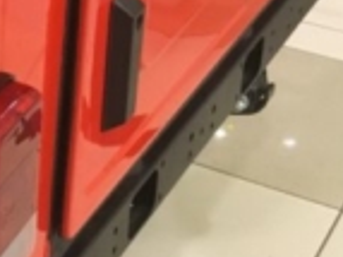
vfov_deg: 11.3
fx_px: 1287
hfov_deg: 13.5
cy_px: 38
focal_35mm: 130
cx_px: -288
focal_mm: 4.15
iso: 160
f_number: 2.2
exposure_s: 1/30
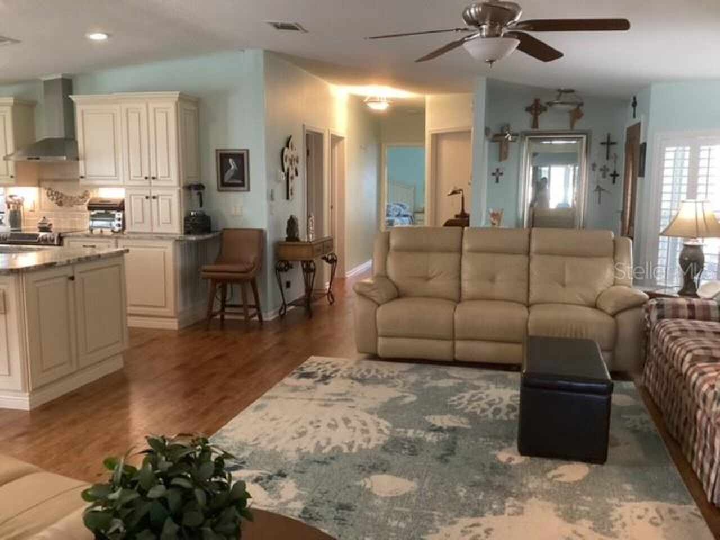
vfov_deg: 45.4
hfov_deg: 58.4
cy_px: 270
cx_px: 360
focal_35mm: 31
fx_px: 645
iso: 400
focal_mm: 3.3
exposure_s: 1/40
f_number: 2.4
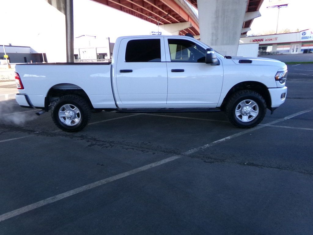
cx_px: 156
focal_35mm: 24
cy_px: 118
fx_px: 217
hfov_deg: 71.6
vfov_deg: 56.8
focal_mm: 4.3
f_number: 11.07
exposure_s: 1/60
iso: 420
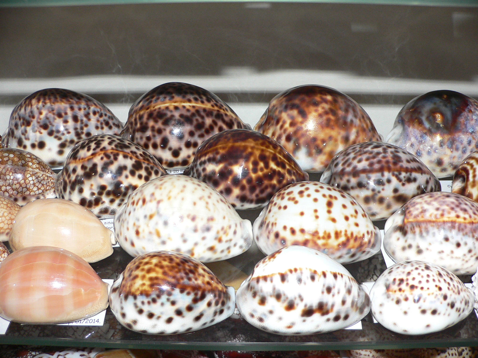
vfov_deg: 40.7
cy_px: 179
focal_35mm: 35
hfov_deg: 52.6
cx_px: 239
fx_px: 483
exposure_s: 1/60
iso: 100
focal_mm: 4.6
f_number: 2.8
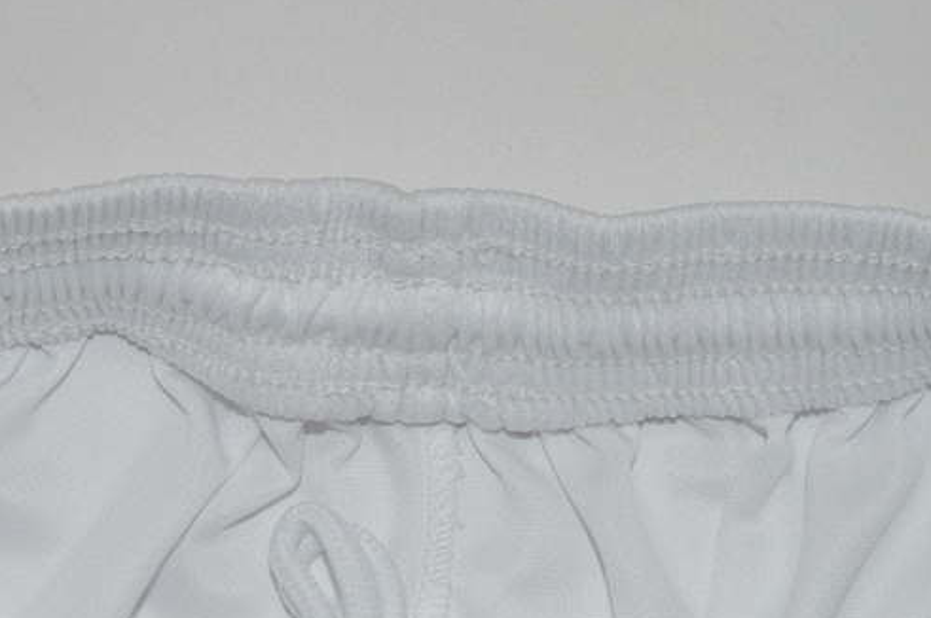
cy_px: 626
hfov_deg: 20.6
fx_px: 2557
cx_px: 444
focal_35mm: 99
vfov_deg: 13.6
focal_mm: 30
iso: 400
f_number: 14
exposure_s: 1/200
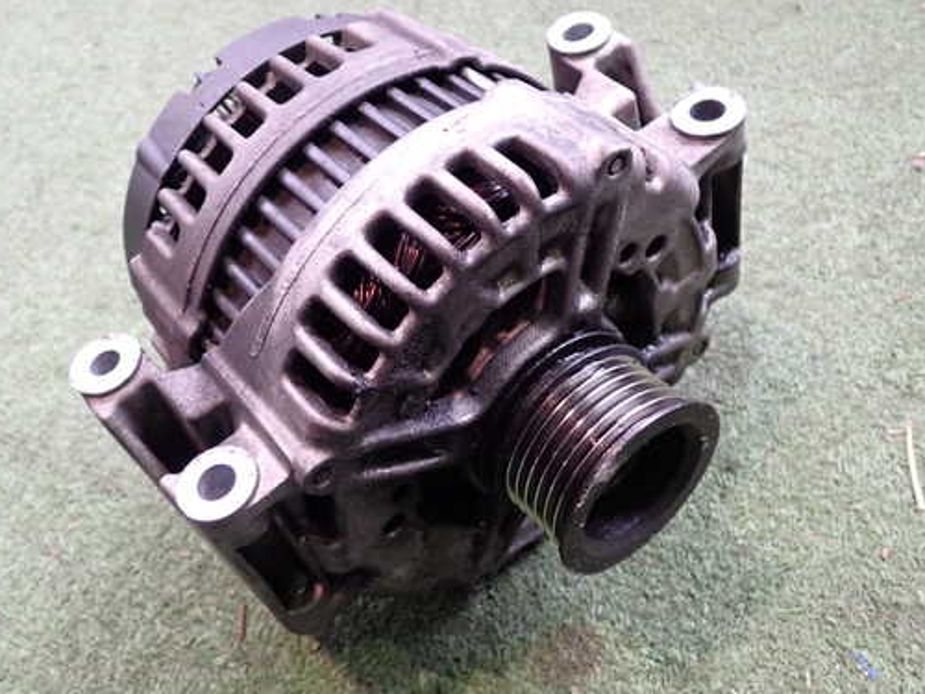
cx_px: 416
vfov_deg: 39.7
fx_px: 962
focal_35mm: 36
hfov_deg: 51.3
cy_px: 341
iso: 250
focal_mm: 5.4
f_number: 2.3
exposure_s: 1/30
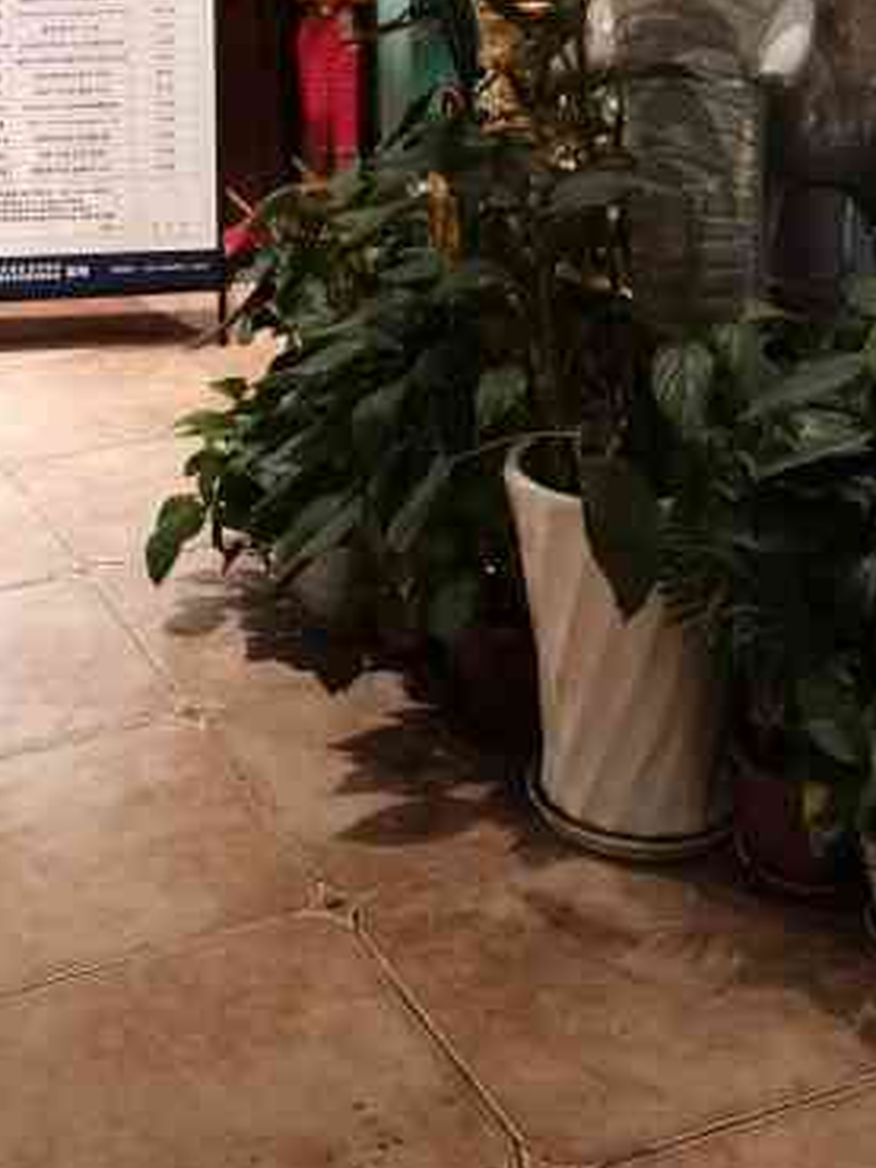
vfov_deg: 25.9
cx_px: 321
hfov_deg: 22.2
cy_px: -278
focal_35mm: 66
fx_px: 2227
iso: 320
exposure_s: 1/33.3
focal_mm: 5.58
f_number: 1.8
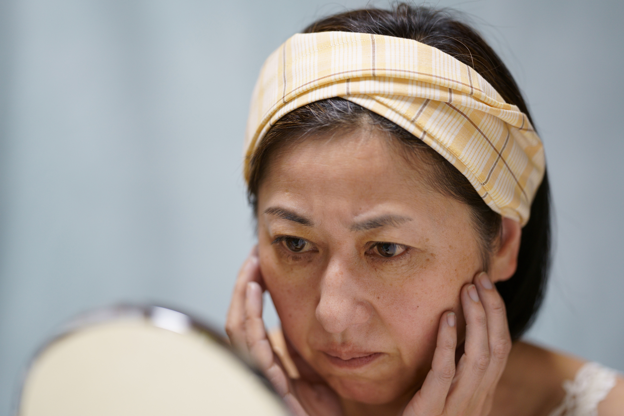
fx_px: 2340
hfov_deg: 15.2
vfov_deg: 10.2
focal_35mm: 135
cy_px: 208
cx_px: 312
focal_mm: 135
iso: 640
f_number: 1.8
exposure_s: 1/160
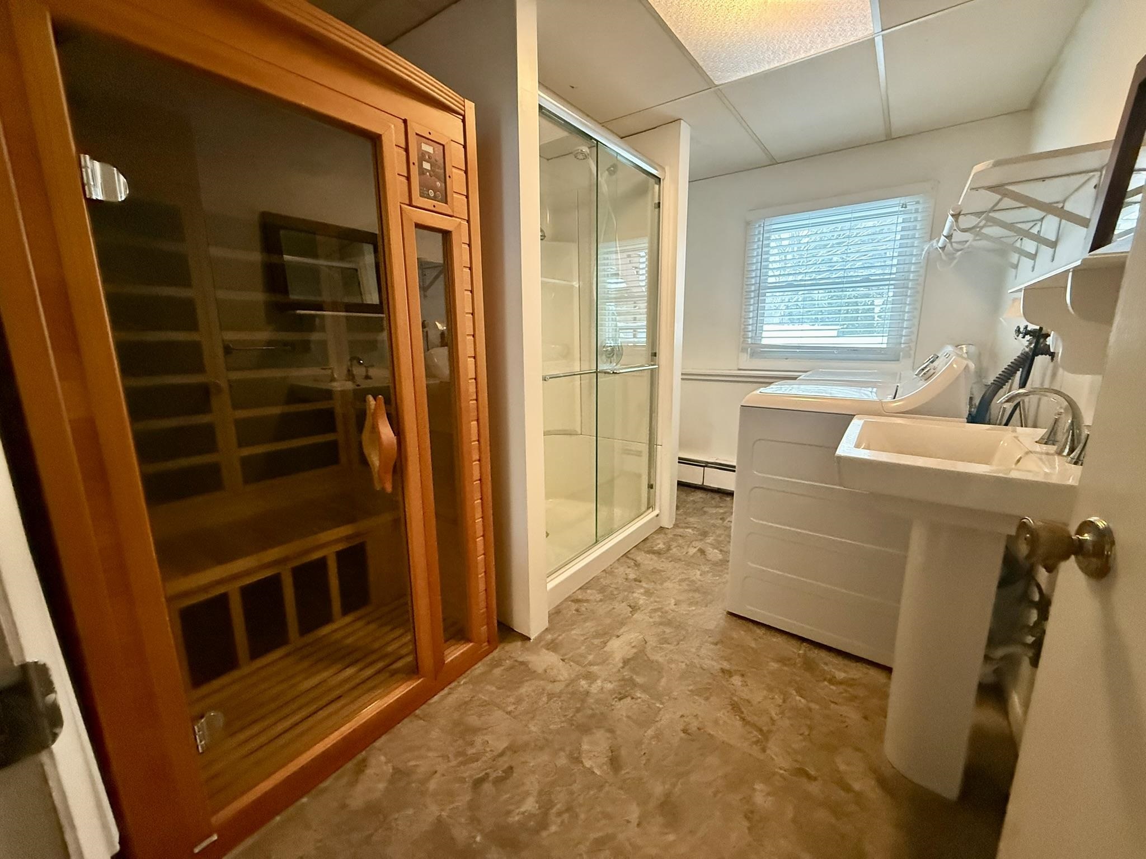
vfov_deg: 85.7
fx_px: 463
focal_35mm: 14
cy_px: 430
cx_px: 573
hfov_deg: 102.1
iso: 800
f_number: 2.2
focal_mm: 2.22
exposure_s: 1/60
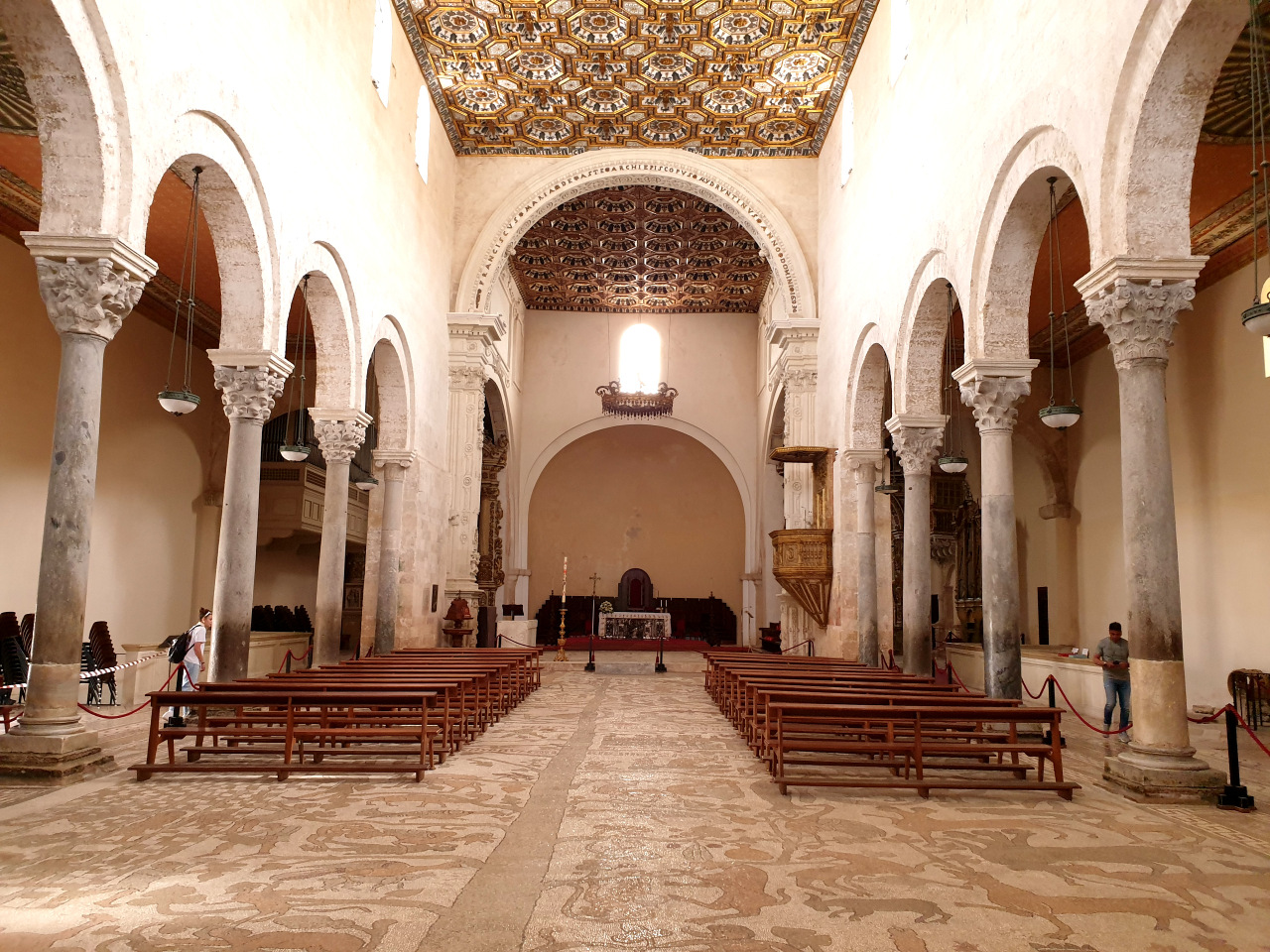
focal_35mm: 26
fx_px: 954
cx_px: 635
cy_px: 476
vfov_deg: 53.1
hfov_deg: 67.3
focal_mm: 4.3
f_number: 2.4
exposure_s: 1/37
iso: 250
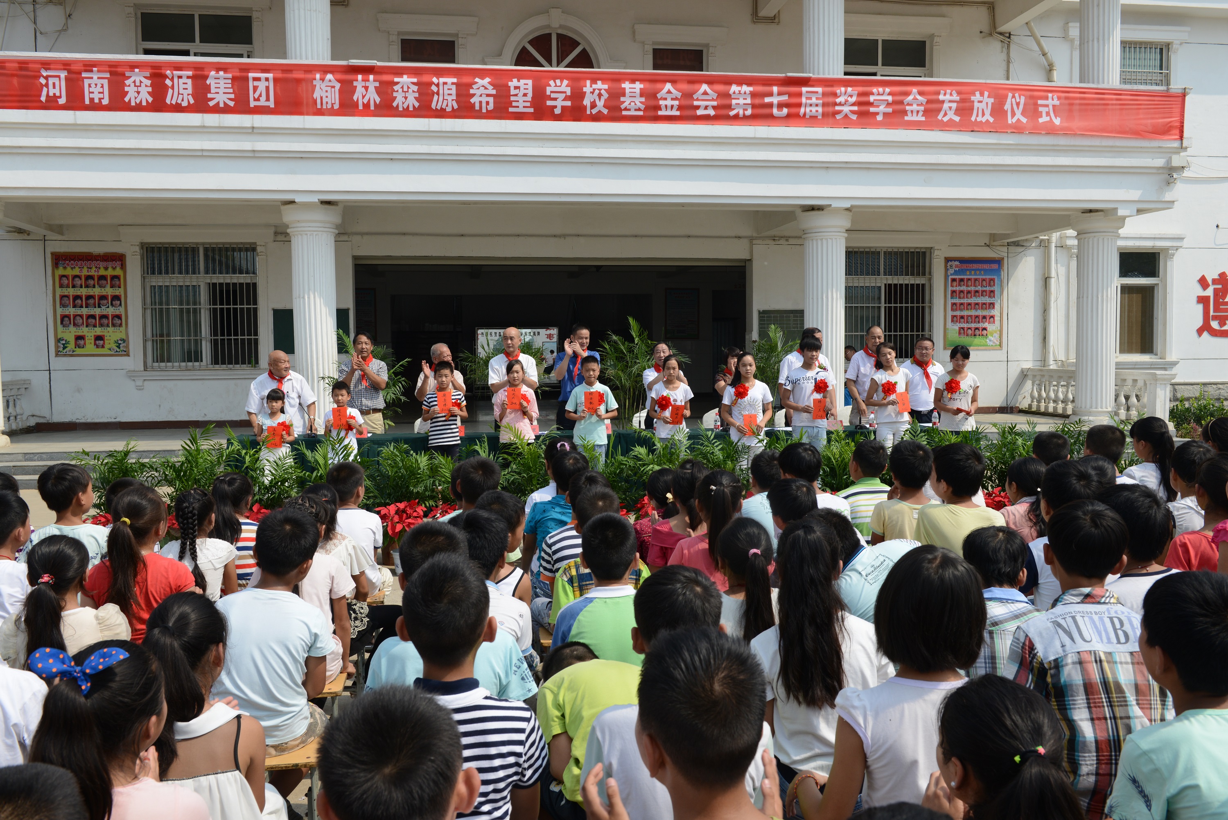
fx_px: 1092
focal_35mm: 32
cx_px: 614
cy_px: 410
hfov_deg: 58.7
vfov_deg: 41.1
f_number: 10
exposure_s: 1/400
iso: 250
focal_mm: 32
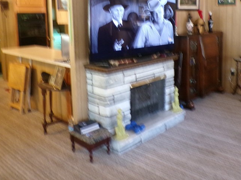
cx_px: 156
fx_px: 265
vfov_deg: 36.9
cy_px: 47
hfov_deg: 48.3
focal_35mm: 38
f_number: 3
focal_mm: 4.3
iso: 478
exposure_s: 1/17
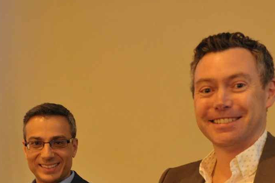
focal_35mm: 90
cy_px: 247
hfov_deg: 22.5
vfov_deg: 14.4
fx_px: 687
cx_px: 92
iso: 3200
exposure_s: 1/40
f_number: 5
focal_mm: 32
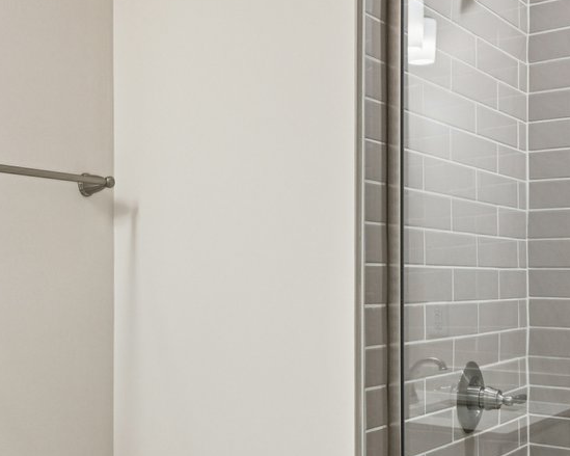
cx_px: 110
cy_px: 278
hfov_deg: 36.7
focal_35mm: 49
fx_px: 826
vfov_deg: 30.7
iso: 200
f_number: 8
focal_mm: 14
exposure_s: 1/15
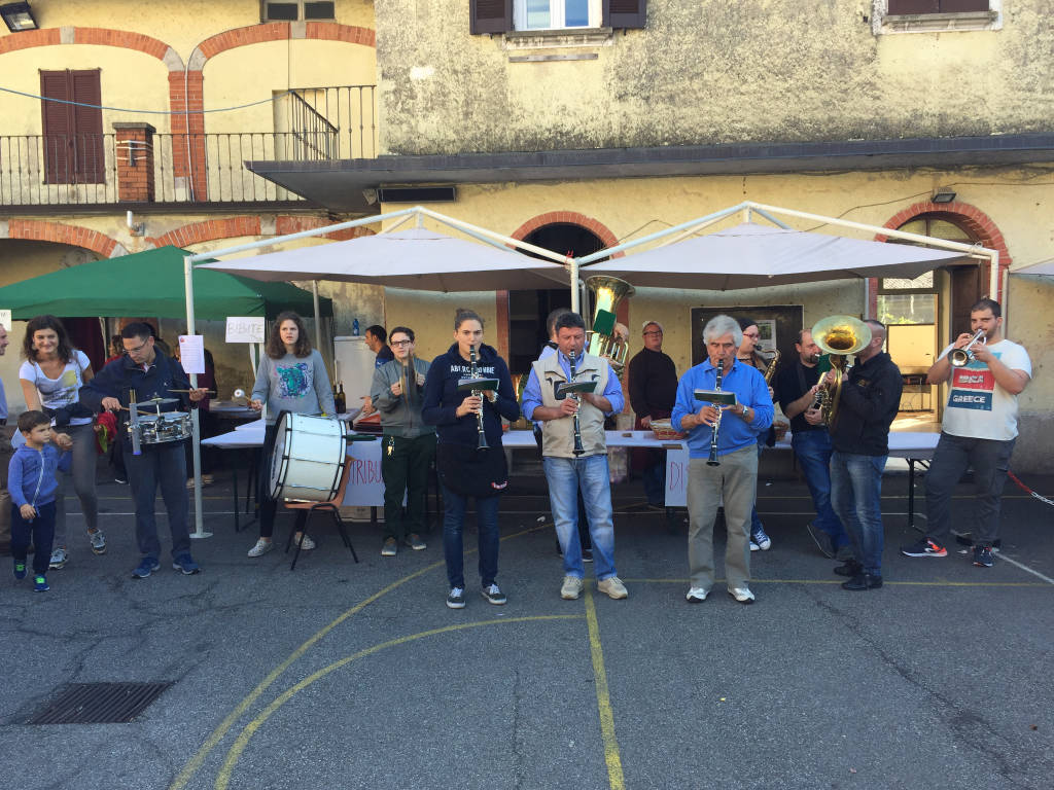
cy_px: 395
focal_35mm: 29
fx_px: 883
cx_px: 527
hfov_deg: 61.7
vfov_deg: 48.2
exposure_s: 1/235
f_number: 2.2
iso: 32
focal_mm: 4.15
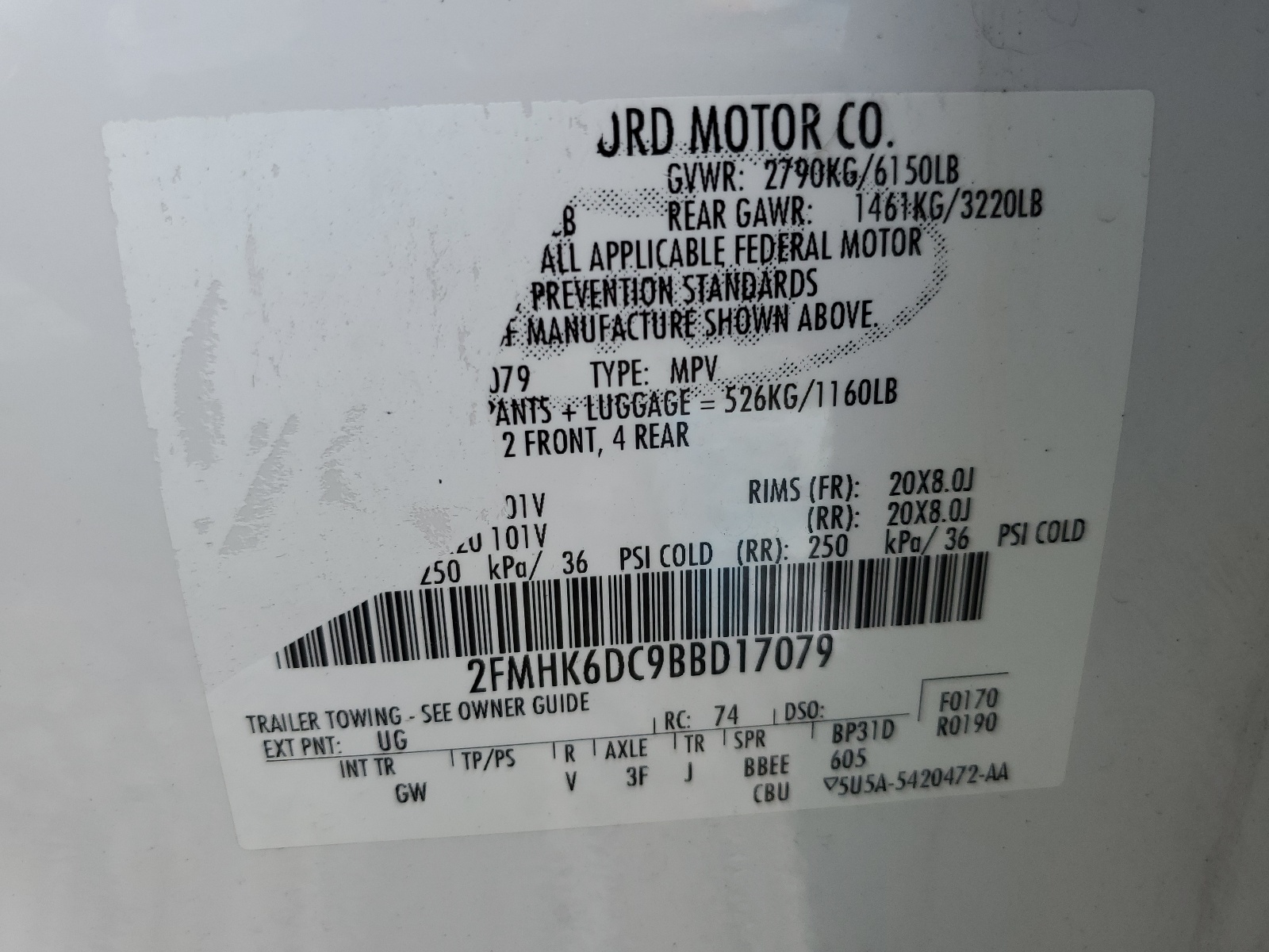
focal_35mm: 26
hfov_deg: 67.3
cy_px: 476
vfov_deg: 53.1
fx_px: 953
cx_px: 634
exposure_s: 1/1429
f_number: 1.5
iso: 50
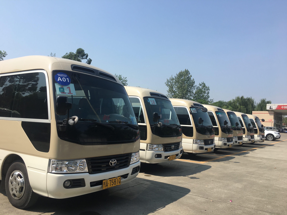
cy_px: 108
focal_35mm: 29
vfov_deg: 48.2
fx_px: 240
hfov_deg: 61.7
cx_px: 144
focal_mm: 4.15
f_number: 2.2
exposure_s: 1/1399
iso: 25
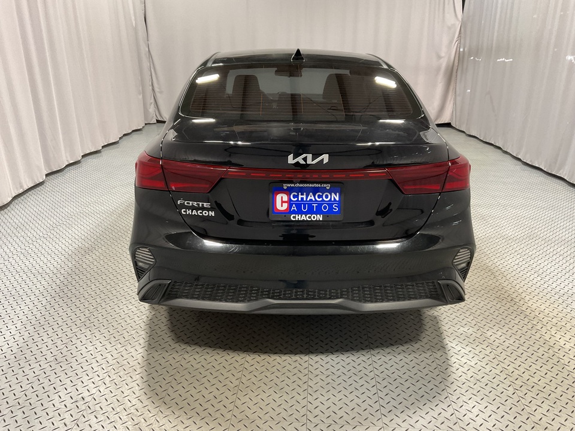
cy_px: 216
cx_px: 288
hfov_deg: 61.7
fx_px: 482
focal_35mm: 29
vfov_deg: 48.2
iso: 100
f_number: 1.8
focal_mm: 3
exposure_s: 1/60
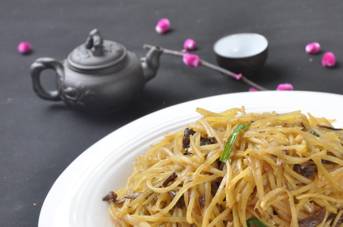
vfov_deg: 11.5
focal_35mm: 118
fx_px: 1122
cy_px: 170
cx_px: 234
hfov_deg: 17.3
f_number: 7.1
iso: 200
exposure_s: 1/160
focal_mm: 52
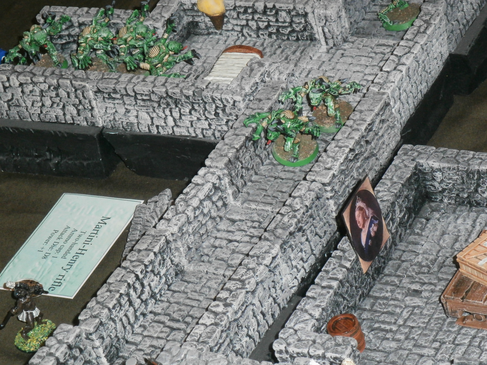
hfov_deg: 15.2
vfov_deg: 11.4
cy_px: 182
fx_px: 1829
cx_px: 244
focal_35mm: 130
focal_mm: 23.5
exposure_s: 1/125
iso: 320
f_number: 6.5
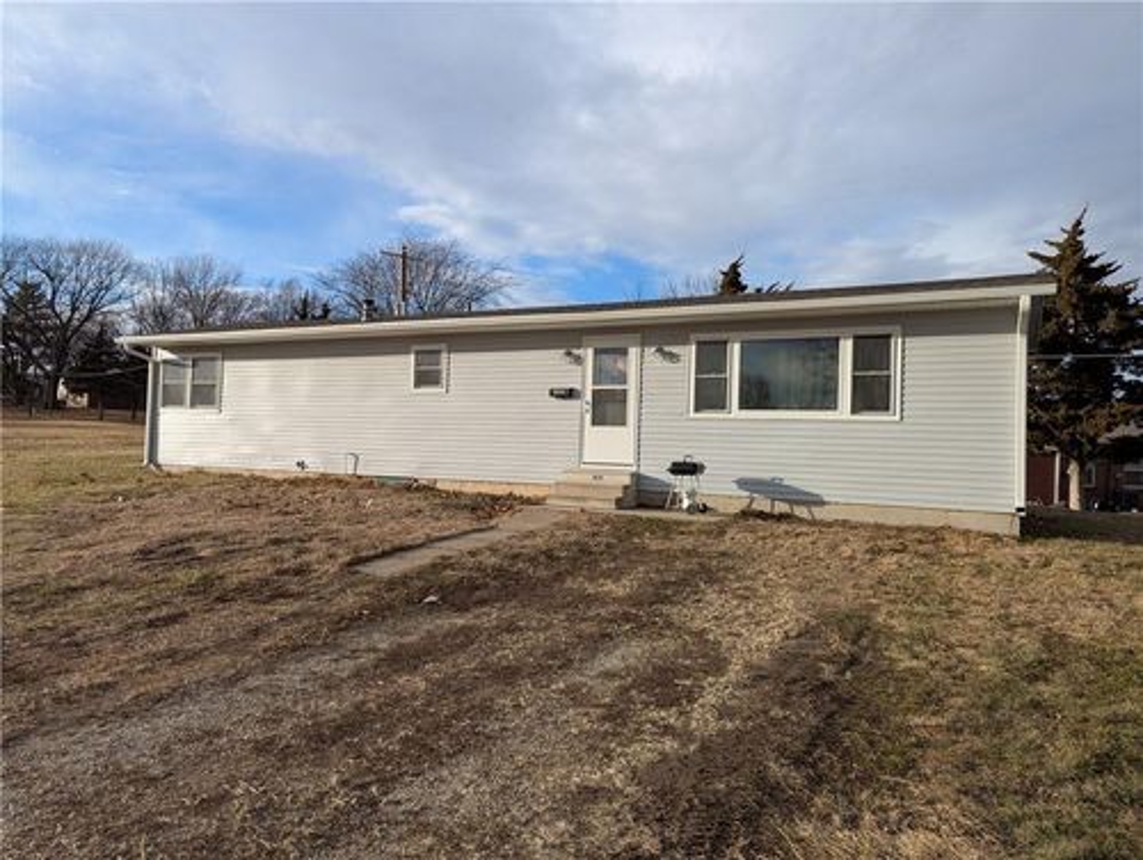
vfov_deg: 56.9
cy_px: 430
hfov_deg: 71.5
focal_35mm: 24
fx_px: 793
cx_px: 572
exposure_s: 1/1364
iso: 46
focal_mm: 6.81
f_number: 1.85
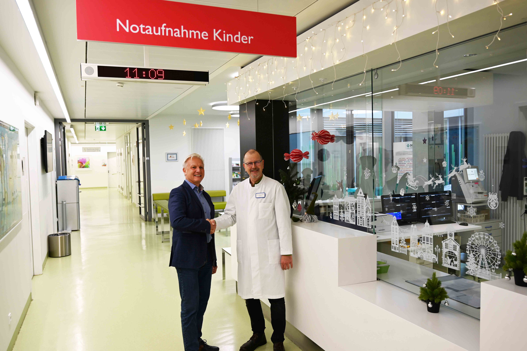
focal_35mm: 29
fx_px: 424
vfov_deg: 44.9
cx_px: 264
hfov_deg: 63.7
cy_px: 176
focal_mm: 29
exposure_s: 1/30
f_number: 4
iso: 180
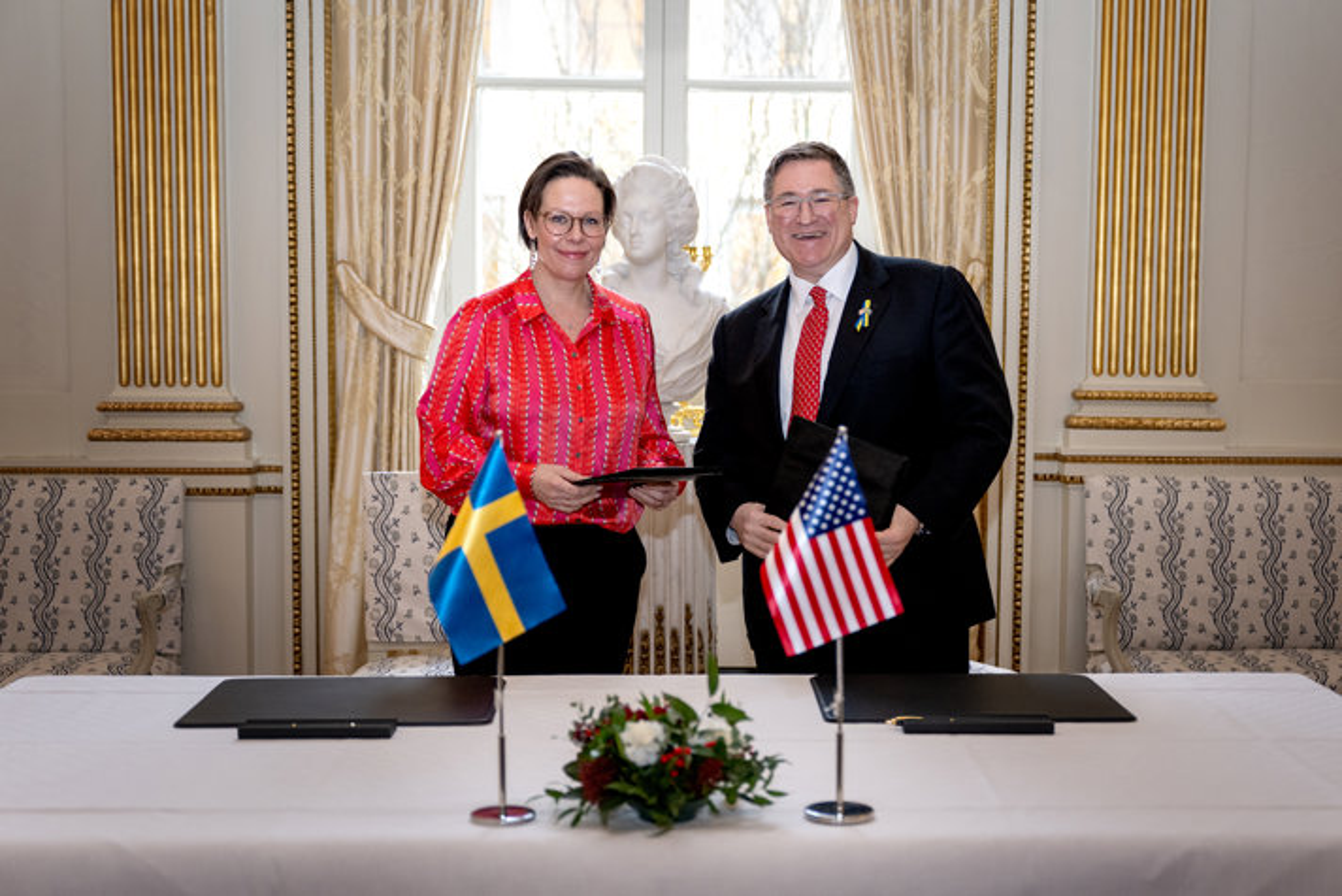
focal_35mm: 43
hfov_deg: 45.4
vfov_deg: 31.2
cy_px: 448
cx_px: 671
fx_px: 1603
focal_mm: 43
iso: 1250
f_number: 2.8
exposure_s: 1/80
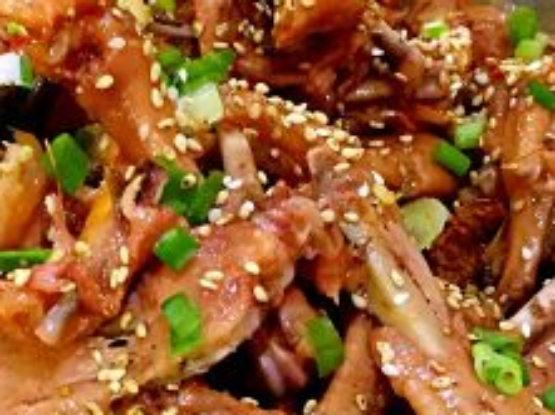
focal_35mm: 92
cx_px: 131
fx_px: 1473
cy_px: 394
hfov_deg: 21.1
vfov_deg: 15.8
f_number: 2.2
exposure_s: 1/17
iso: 250
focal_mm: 4.15
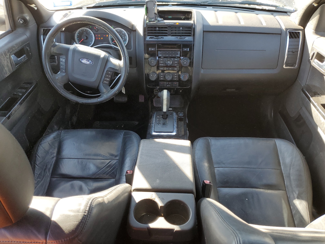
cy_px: 122
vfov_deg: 53.1
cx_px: 162
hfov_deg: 67.3
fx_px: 244
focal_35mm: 26
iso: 50
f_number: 1.5
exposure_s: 1/120
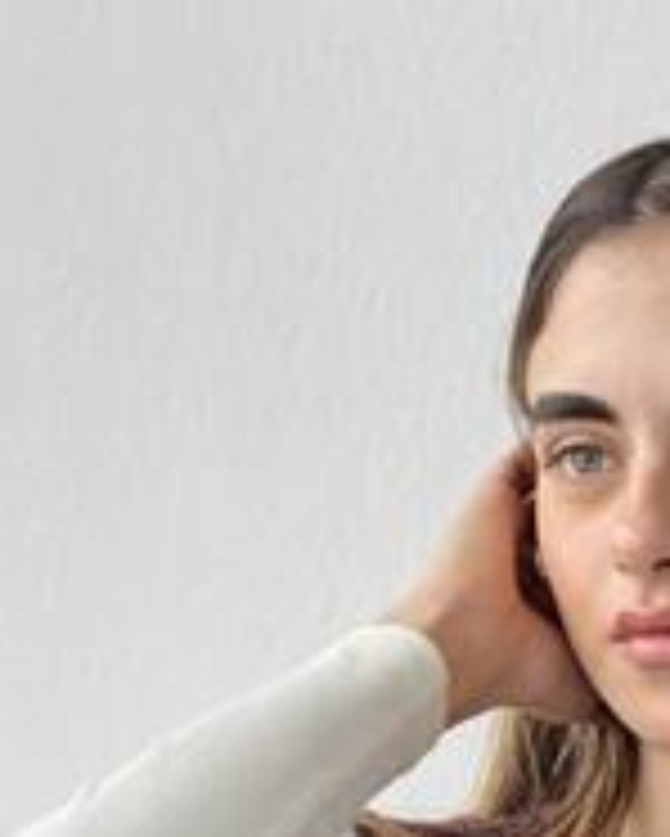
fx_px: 3319
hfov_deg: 11.4
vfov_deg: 13.8
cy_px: 1091
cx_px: 643
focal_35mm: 134
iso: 64
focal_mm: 6.76
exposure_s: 1/170
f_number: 1.78
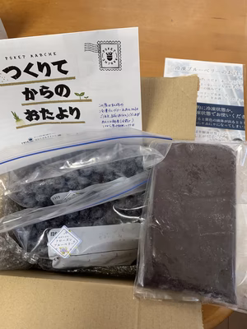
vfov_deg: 67.3
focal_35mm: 26
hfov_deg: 53.1
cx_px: 124
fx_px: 247
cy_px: 164
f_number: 1.8
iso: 100
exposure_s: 1/60
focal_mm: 4.25
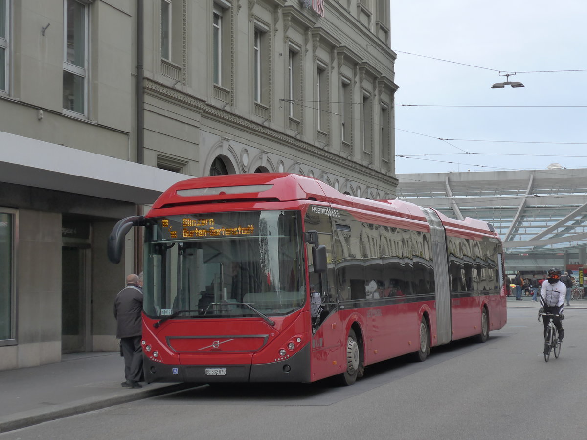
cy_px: 220
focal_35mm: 70
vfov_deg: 21.0
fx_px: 1187
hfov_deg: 27.8
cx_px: 294
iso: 160
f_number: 4.1
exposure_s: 1/200
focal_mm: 14.2
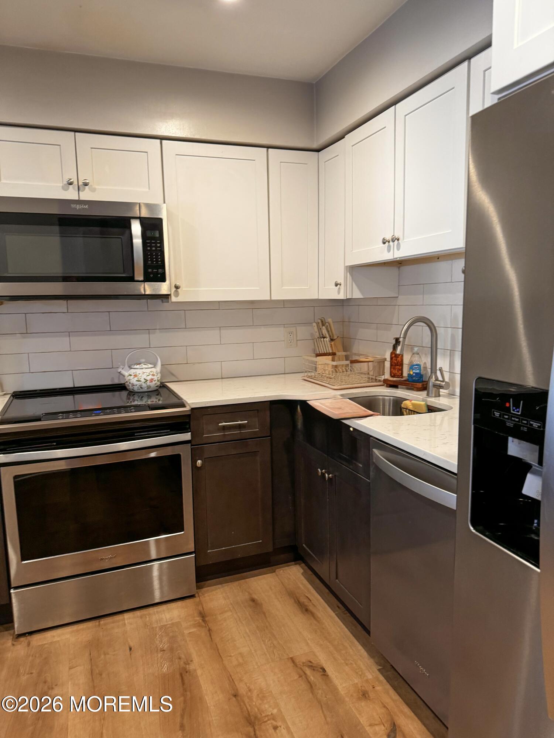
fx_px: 512
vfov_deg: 71.6
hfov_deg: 56.8
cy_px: 369
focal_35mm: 24
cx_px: 277
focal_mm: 6.76
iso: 250
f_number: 1.8
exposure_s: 1/60
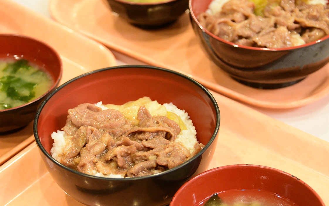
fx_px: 1121
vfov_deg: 10.5
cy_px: 133
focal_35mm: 125
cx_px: 145
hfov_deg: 16.7
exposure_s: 1/250
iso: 3200
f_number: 5.3
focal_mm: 92
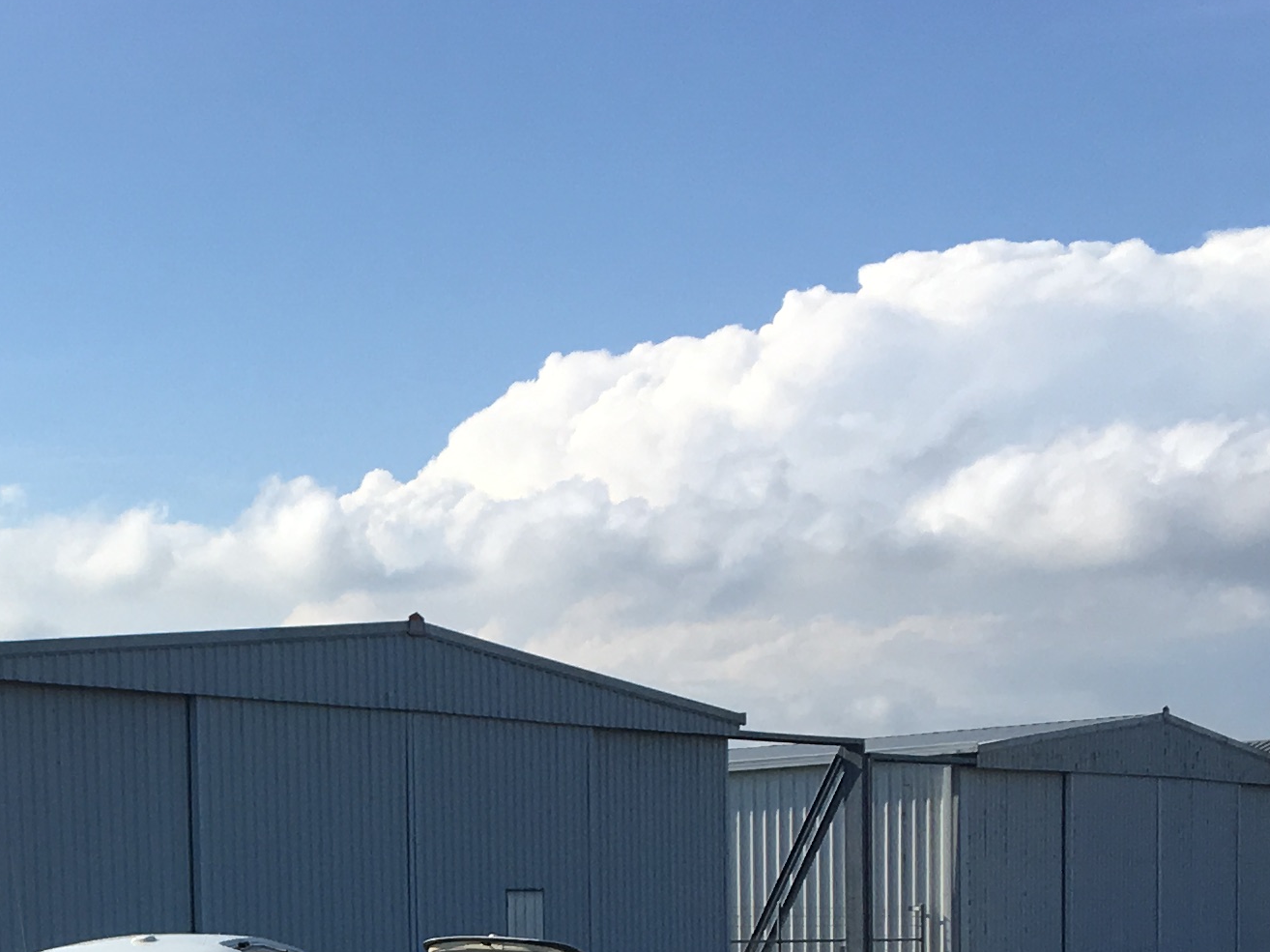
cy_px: 1325
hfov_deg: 21.1
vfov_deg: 15.6
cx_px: -69
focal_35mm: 89
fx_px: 3265
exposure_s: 1/1876
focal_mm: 4.15
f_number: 2.2
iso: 25
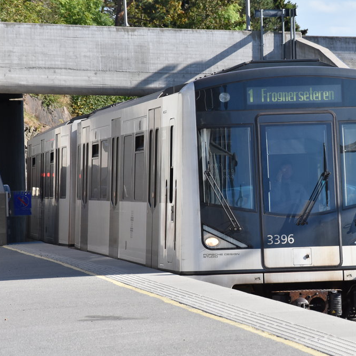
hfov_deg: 7.3
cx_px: 261
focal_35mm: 239
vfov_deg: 7.3
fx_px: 2778
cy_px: 172
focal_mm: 105
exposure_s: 1/1000
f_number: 8
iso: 720
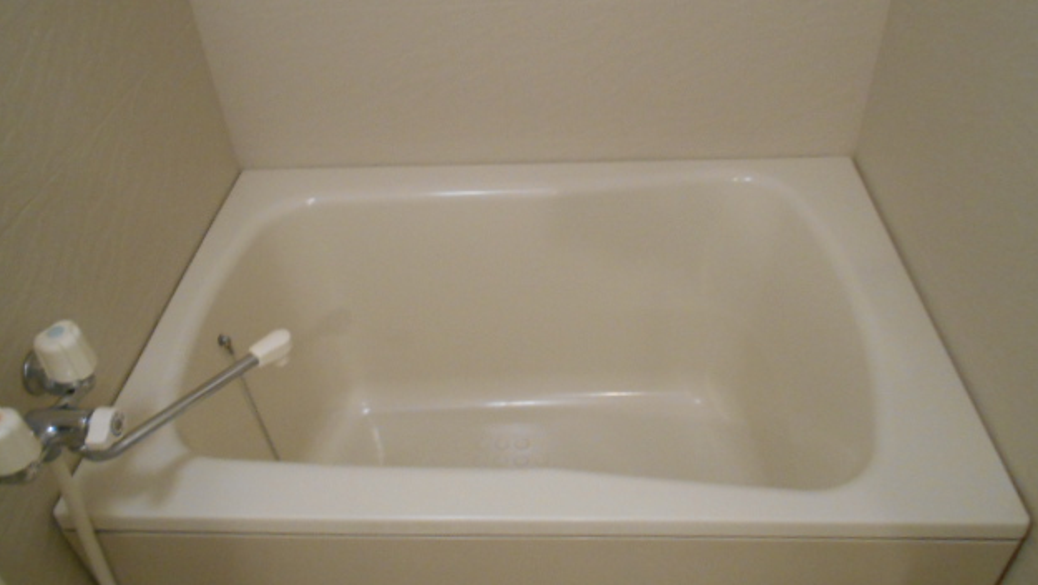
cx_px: 508
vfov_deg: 40.2
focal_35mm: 29
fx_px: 798
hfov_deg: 66.0
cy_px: 279
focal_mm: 4.6
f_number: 3.2
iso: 400
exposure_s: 1/20
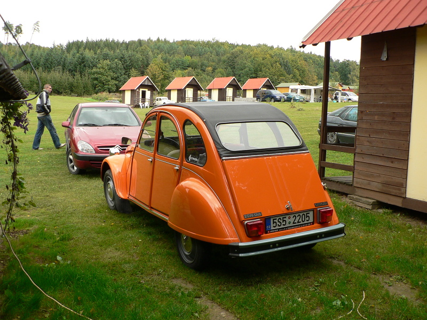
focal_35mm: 36
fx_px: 444
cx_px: 214
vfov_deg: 39.7
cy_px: 160
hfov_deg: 51.4
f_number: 2.8
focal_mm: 6
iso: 80
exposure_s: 1/80
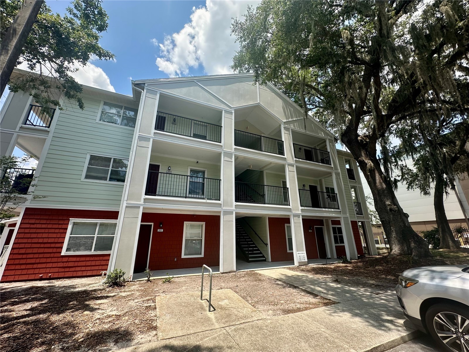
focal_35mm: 14
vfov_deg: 85.7
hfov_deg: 102.1
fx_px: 190
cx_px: 234
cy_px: 176
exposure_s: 1/764
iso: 40
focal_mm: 2.22
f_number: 2.2
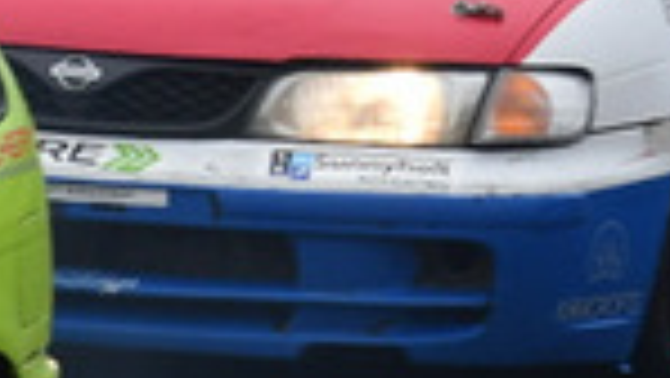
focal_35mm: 4221
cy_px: -477
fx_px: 75029
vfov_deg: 0.3
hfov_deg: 0.5
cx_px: 737
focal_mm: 500
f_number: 10
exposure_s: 1/640
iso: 640
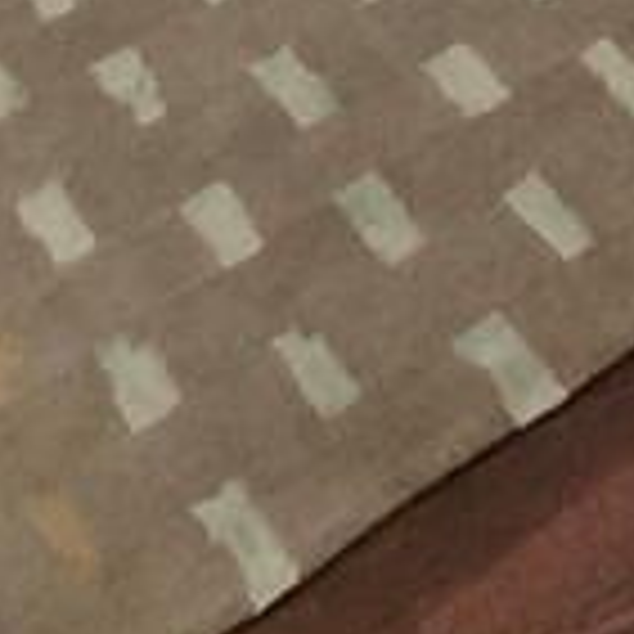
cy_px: -1502
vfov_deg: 10.0
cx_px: -40
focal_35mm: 98
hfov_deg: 17.2
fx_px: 2031
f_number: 2.2
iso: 64
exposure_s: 1/60
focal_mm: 1.7
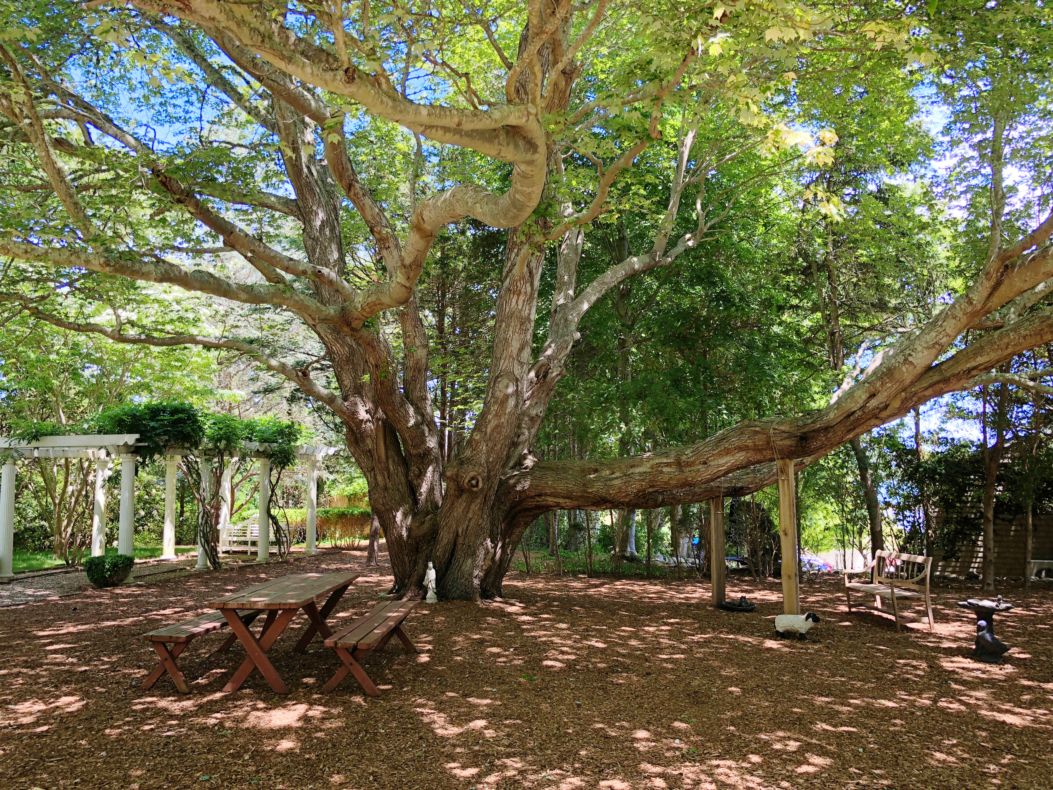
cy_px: 395
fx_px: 852
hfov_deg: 63.4
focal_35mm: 28
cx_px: 526
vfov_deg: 49.7
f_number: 1.8
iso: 20
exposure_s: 1/165
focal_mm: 3.99
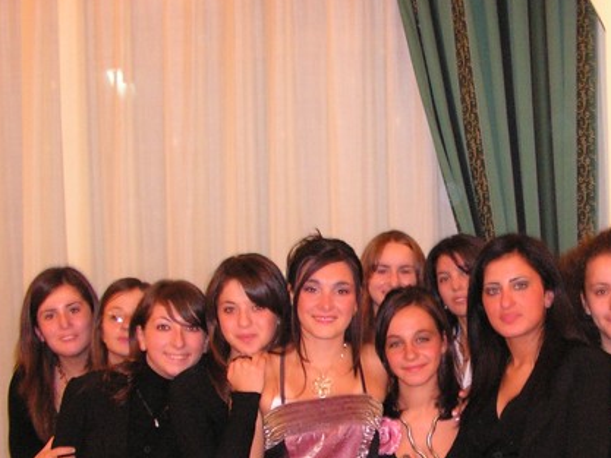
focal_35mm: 69
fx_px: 1218
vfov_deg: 21.0
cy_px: 382
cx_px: 467
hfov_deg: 27.7
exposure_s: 1/40
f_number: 3.2
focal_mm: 6
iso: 200
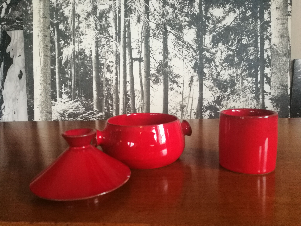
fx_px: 235
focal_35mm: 27
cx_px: 150
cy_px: 113
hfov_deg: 65.3
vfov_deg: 51.4
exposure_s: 1/25
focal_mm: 4.5
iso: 320
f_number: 2.2
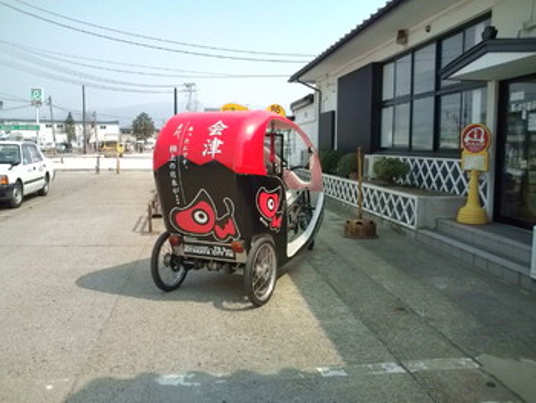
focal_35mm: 32
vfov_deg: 44.2
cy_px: 202
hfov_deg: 56.8
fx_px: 496
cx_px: 268
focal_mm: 3.3
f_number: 2.8
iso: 66
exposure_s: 1/909
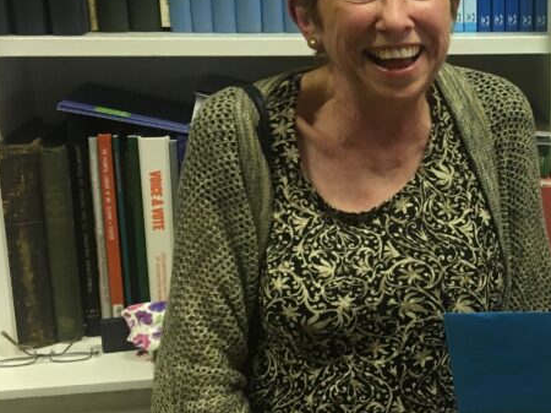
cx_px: 582
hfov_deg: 27.3
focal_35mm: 66
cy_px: 179
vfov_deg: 22.2
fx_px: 1050
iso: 160
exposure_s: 1/33
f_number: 2.2
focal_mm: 4.15
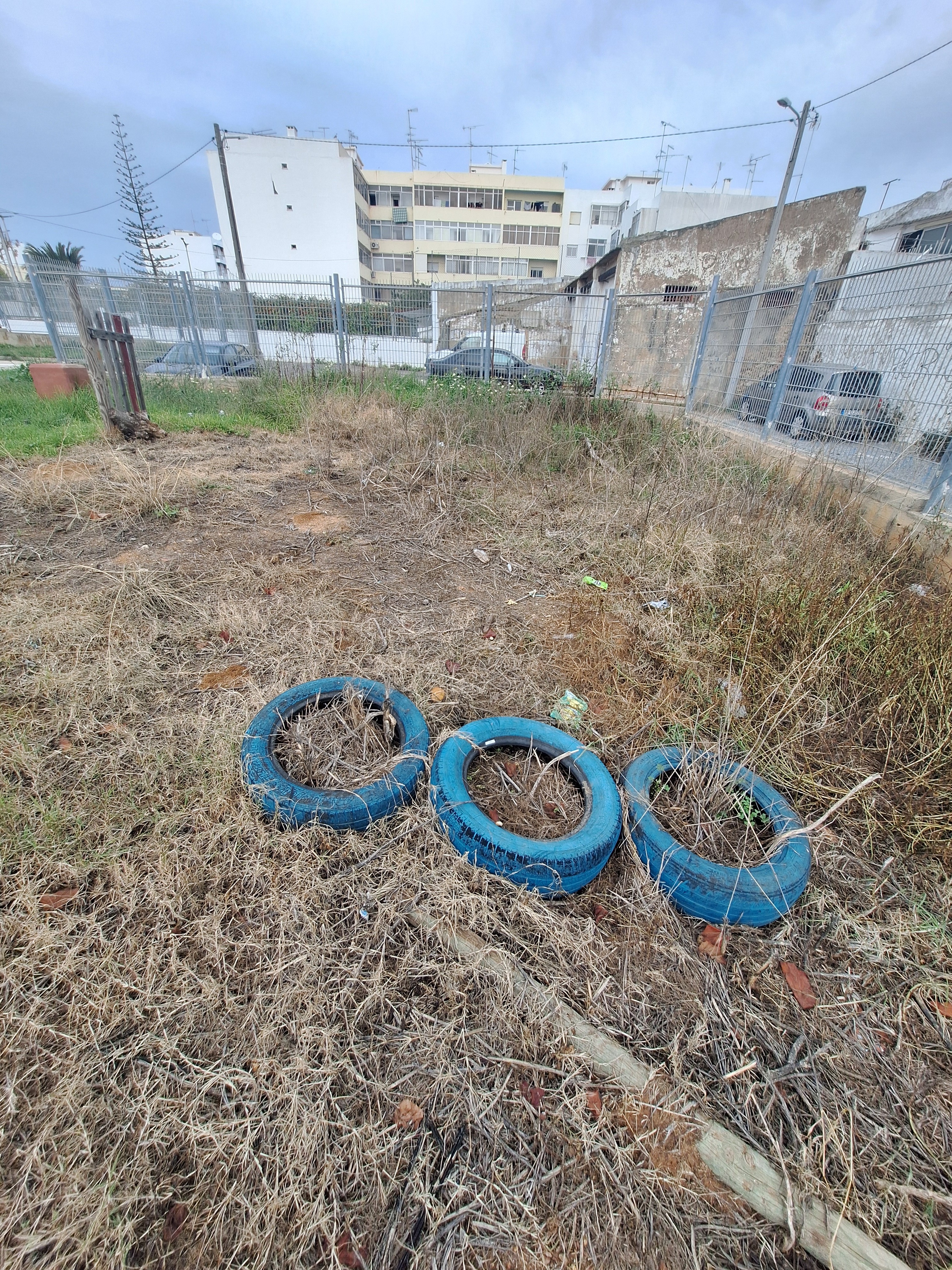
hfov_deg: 89.9
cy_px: 635
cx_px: 476
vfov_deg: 106.2
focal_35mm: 13
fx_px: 477
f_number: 2.2
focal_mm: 1.74
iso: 40
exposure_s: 1/805
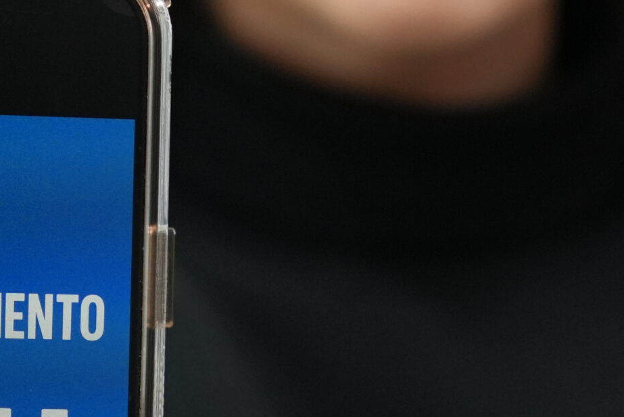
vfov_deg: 6.6
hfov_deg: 9.9
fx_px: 3606
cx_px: 322
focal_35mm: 208
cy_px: 384
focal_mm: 50
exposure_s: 1/200
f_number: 2.8
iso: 1600
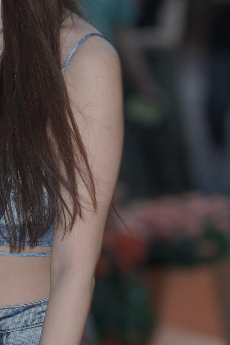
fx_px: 4226
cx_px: -60
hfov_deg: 3.1
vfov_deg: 4.7
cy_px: 254
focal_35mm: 441
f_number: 3.2
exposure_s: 1/200
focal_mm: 135
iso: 500
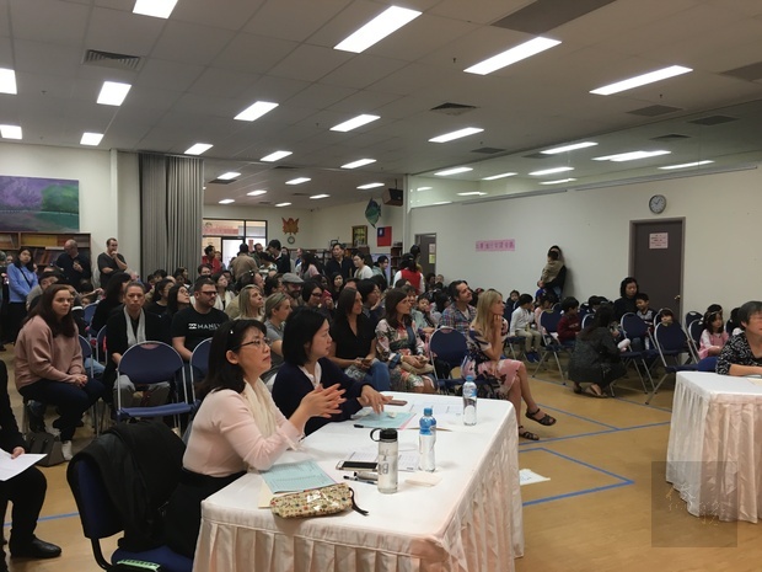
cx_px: 381
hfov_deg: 61.7
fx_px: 638
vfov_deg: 48.2
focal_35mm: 29
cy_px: 286
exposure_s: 1/33
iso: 64
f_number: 2.2
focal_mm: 4.15
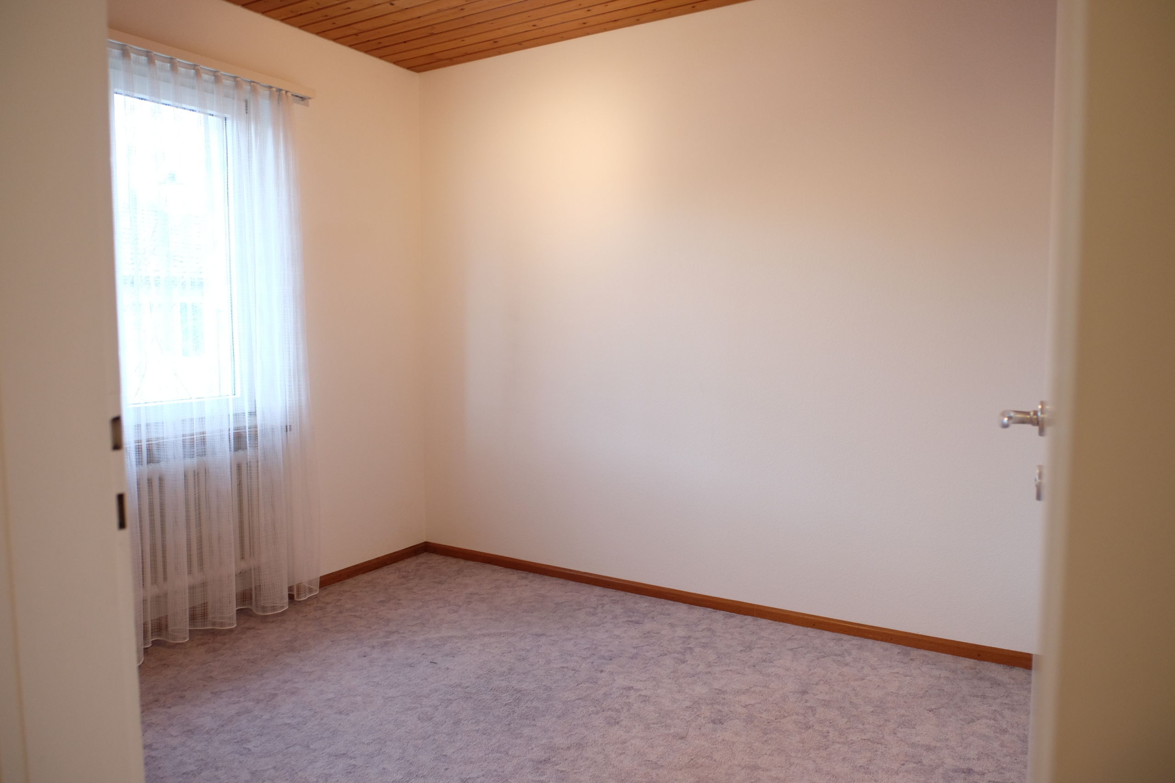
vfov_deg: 53.1
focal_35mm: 24
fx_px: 783
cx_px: 588
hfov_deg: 73.7
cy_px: 392
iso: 800
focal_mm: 16
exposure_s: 1/42
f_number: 2.8
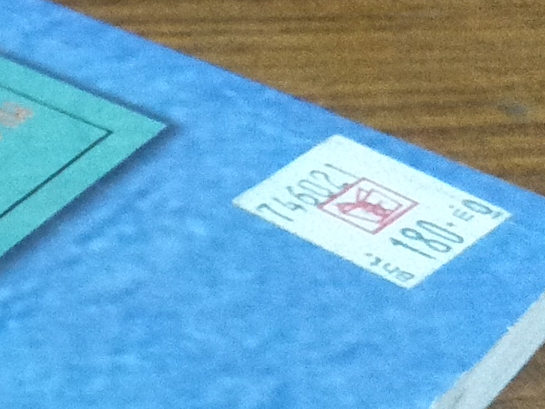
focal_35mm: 114
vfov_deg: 12.4
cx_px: -850
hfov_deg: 12.5
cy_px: 606
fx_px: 1794
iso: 346
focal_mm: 3.46
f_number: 2.2
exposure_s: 1/33
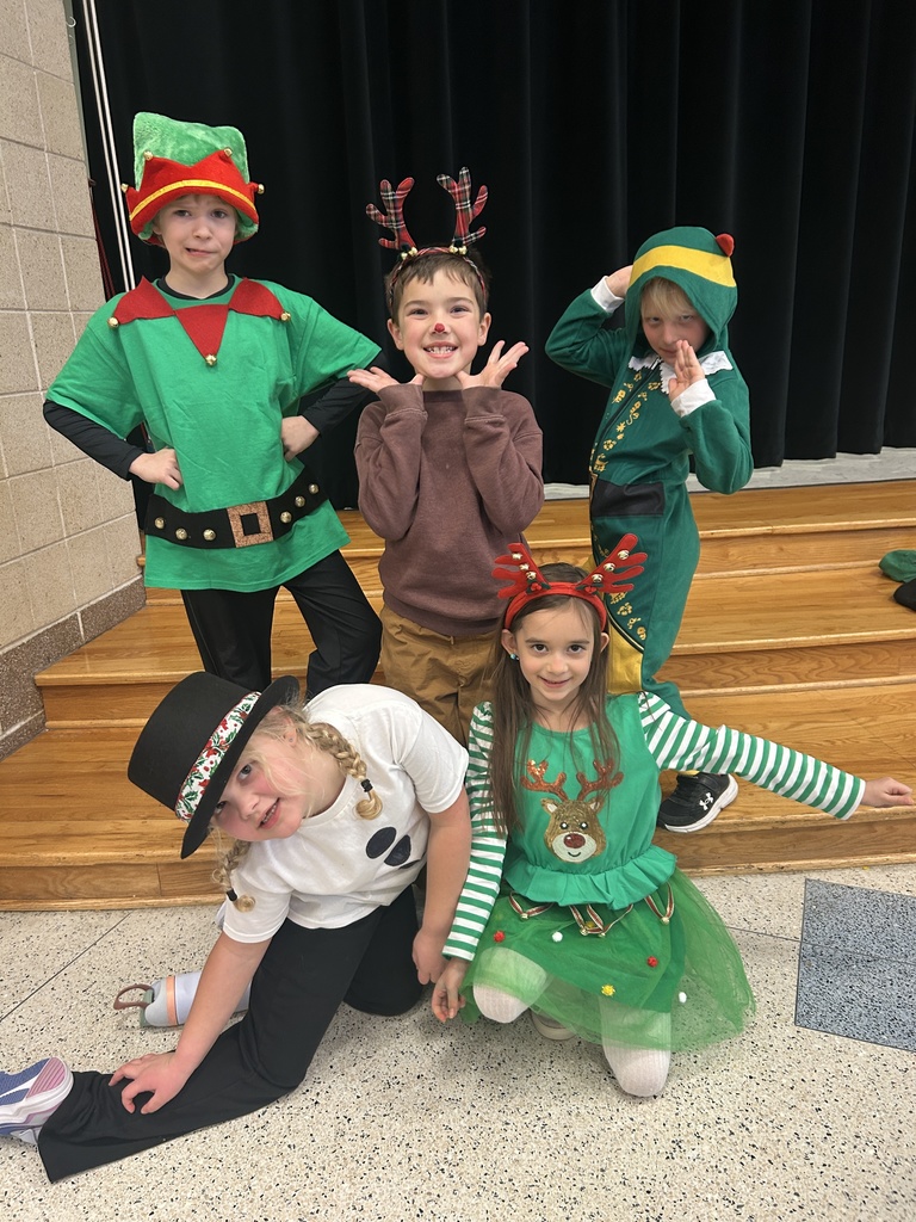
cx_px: 458
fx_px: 917
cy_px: 611
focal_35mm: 26
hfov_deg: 53.1
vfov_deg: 67.3
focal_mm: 5.7
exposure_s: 1/60
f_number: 1.5
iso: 160
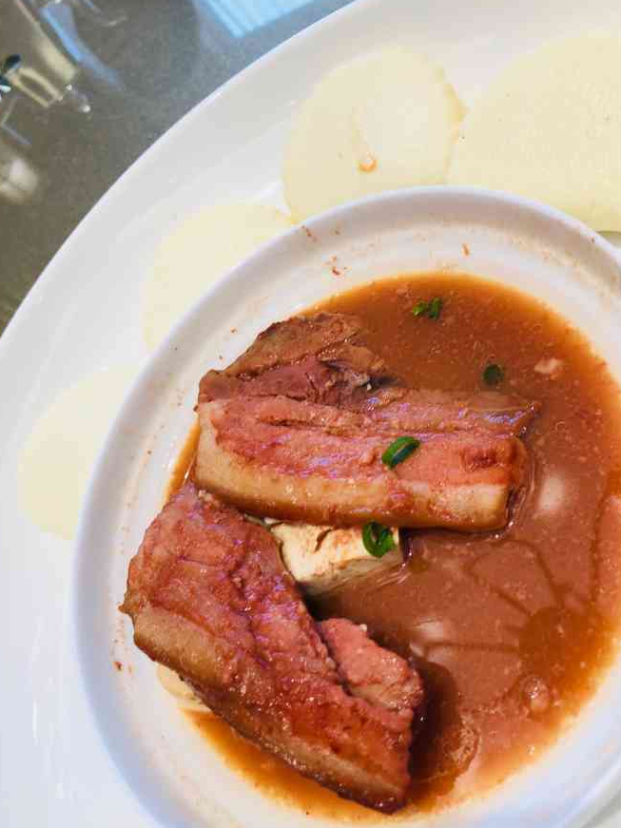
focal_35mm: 30
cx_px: 320
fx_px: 718
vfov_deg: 60.0
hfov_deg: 46.8
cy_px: 405
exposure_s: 1/100
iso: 32
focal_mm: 3.99
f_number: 1.8
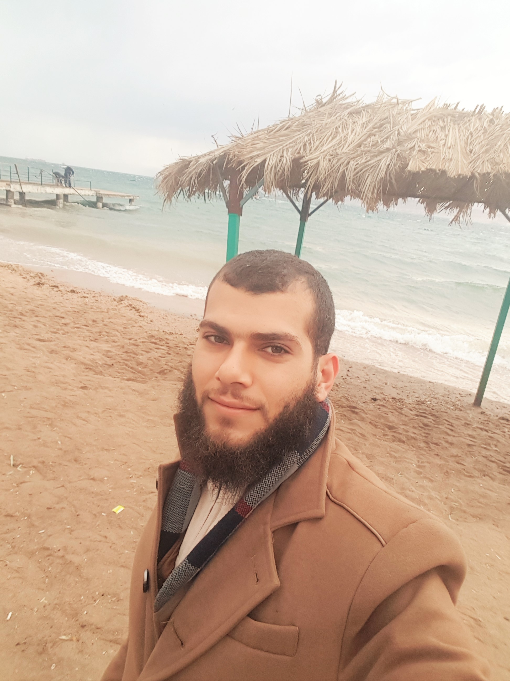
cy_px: 340
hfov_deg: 63.4
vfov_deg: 79.0
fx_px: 413
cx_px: 255
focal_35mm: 21
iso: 50
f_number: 1.7
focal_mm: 2.1
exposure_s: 1/405
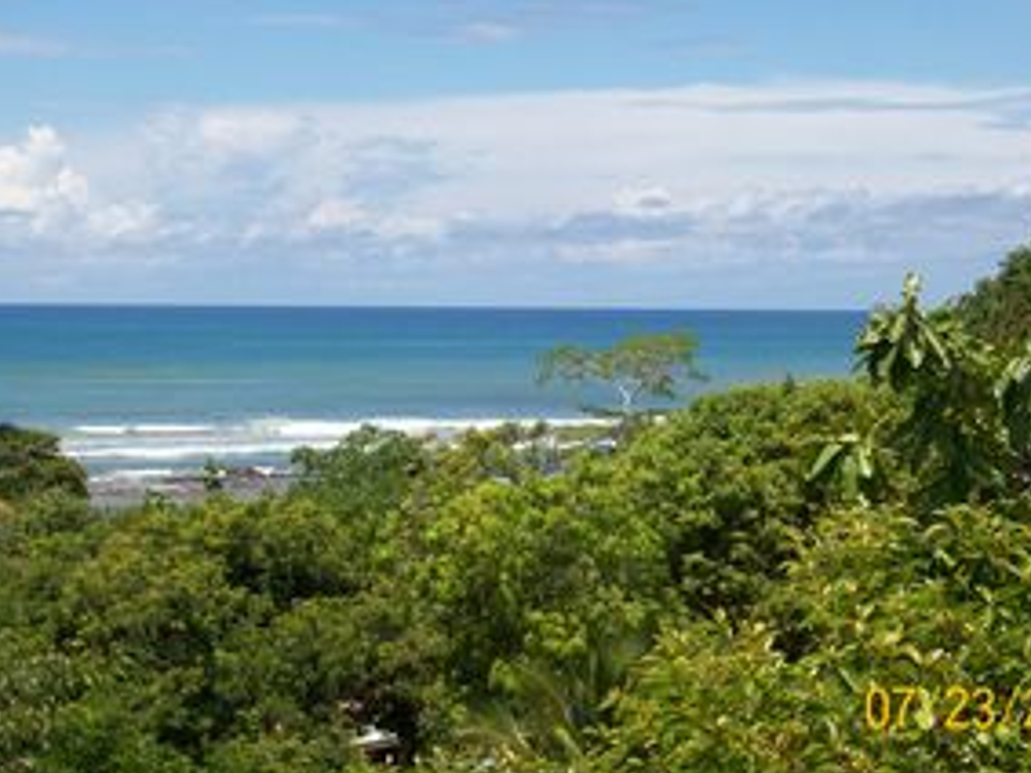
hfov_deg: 21.5
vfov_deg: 16.2
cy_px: 328
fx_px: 2709
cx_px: 525
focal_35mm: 91
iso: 80
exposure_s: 1/519
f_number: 6.7
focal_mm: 11.6
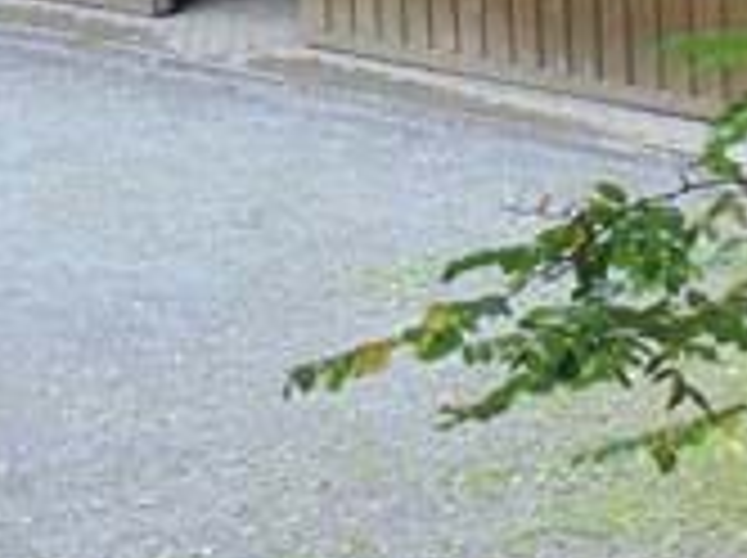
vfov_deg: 12.3
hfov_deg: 17.1
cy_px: -308
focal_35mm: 114
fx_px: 2457
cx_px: 634
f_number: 4
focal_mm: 6.1
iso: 800
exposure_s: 1/100
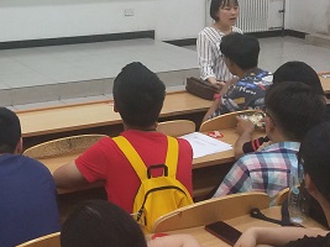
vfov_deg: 19.7
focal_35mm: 72
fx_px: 686
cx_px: 10
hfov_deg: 25.8
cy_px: -16
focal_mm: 3.95
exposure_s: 1/50
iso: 234
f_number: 1.8
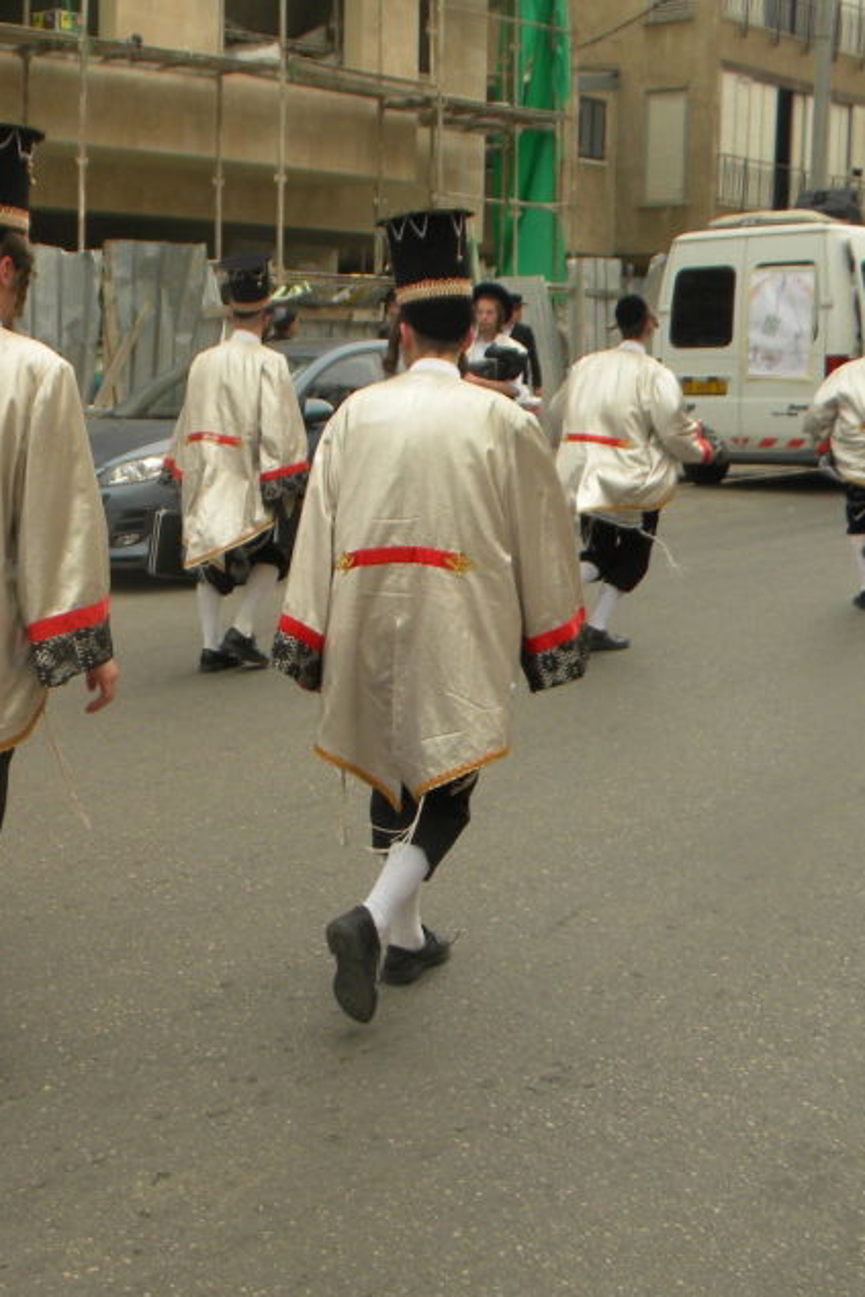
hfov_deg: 27.3
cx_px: 29
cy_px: 648
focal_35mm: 47
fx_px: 1693
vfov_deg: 41.9
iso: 93
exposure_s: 1/502
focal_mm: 5
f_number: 3.5
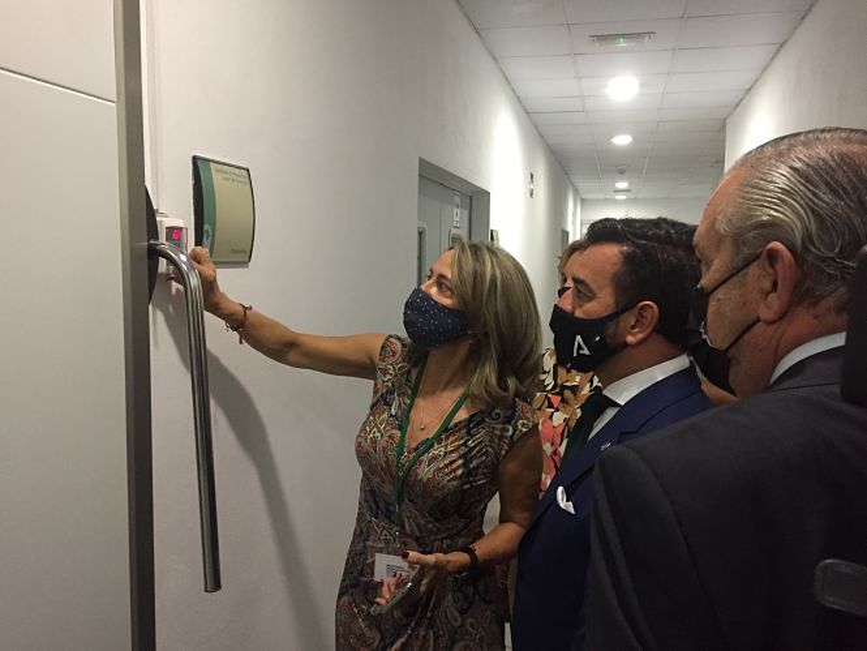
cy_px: 326
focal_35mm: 29
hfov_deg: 61.7
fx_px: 726
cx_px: 434
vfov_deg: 48.2
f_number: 2.2
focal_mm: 4.15
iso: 250
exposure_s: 1/17
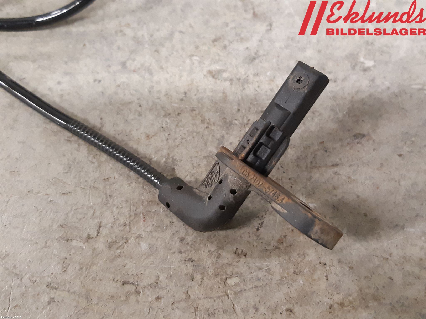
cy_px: 160
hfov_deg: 67.3
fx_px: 320
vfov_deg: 53.1
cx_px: 213
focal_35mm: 26
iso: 250
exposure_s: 1/33
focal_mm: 3.93
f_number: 1.7
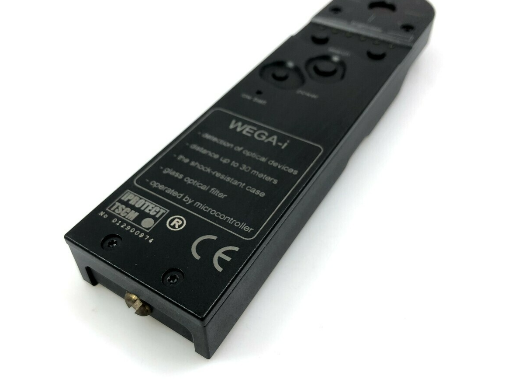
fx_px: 452
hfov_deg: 58.2
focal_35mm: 31
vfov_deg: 45.4
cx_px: 228
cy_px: 191
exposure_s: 1/50
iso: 25
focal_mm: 3.99
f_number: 1.8
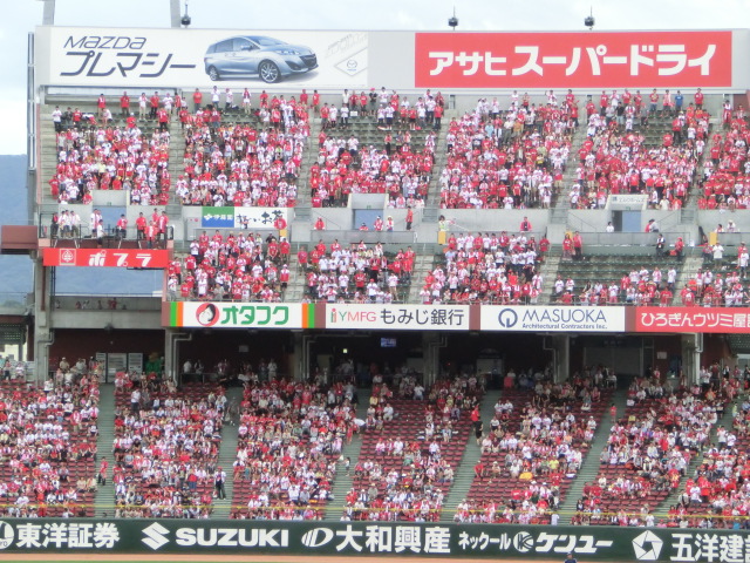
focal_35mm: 152
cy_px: 282
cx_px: 375
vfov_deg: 9.8
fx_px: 3293
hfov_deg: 13.0
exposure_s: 1/320
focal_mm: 26.91
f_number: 5.9
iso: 800
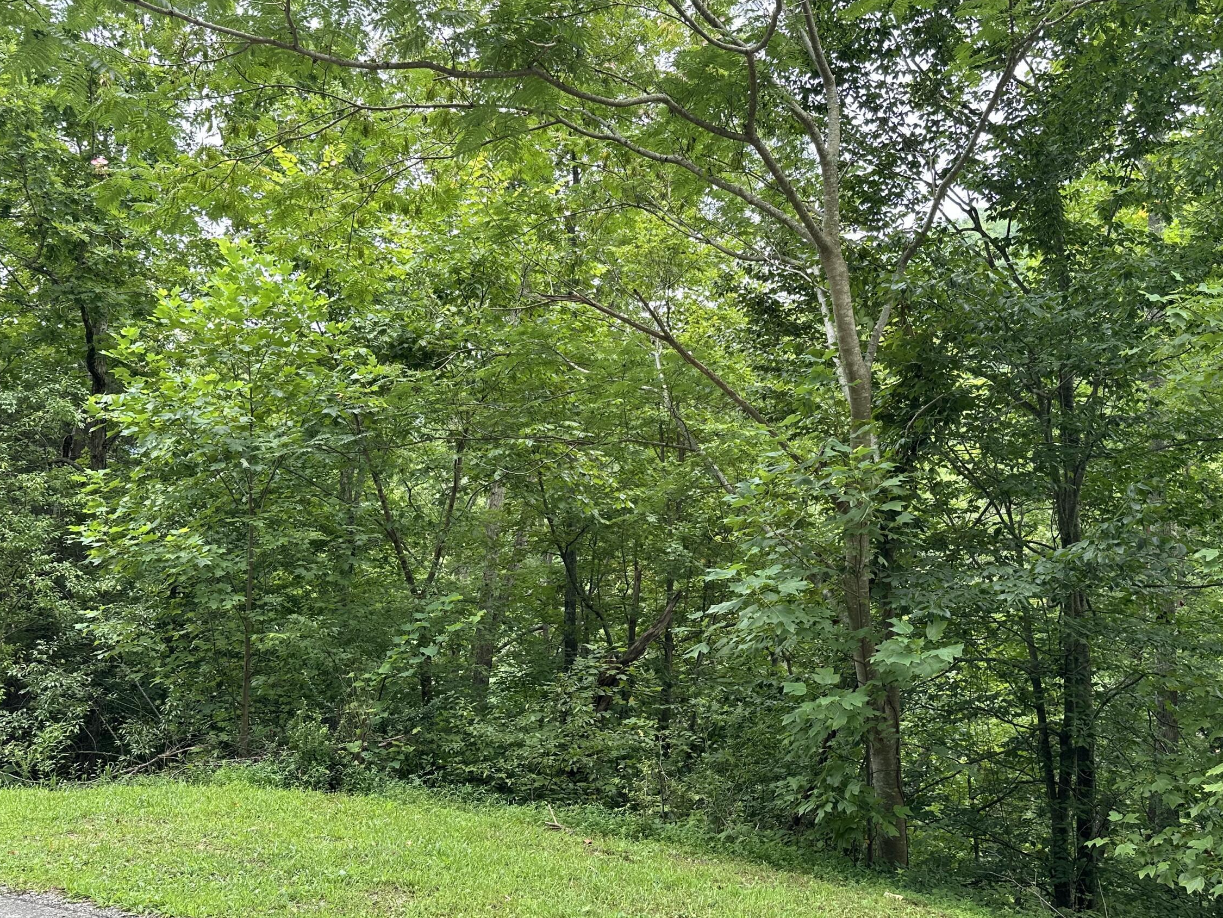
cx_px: 714
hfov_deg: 56.5
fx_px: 1131
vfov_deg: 44.2
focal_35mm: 32
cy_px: 442
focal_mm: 6.86
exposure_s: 1/292
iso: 80
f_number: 1.78
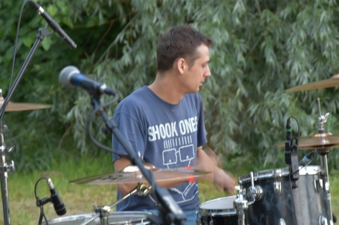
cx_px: 168
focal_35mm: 203
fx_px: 1907
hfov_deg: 10.2
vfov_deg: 6.8
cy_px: 131
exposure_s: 1/30
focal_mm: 105
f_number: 5.6
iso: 800
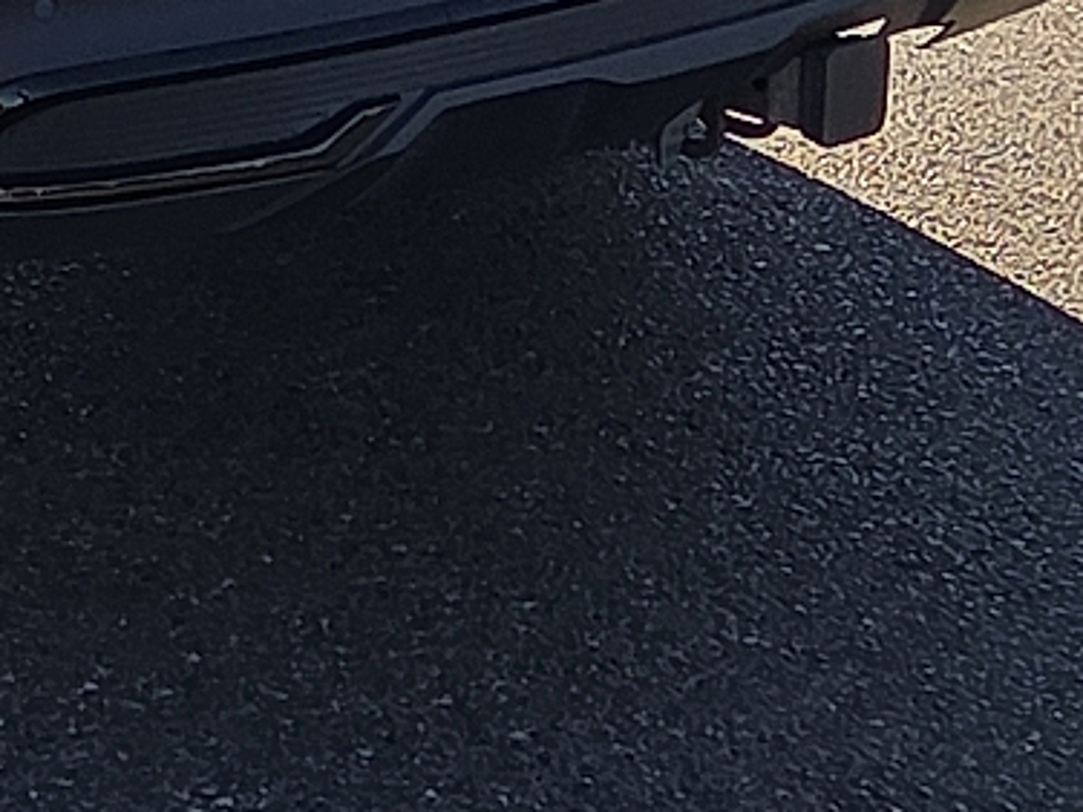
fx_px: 5193
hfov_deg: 11.3
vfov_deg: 8.5
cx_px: -665
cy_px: -757
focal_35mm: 166
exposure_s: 1/5000
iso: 77
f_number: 1.8
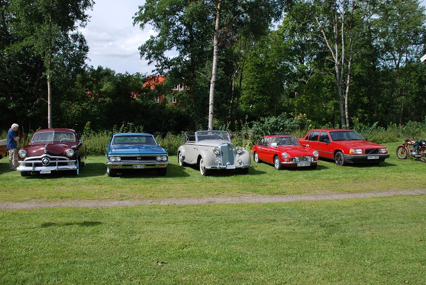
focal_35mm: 31
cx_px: 207
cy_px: 141
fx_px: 367
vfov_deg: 42.4
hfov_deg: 60.2
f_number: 6.3
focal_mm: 20
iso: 100
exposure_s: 1/160
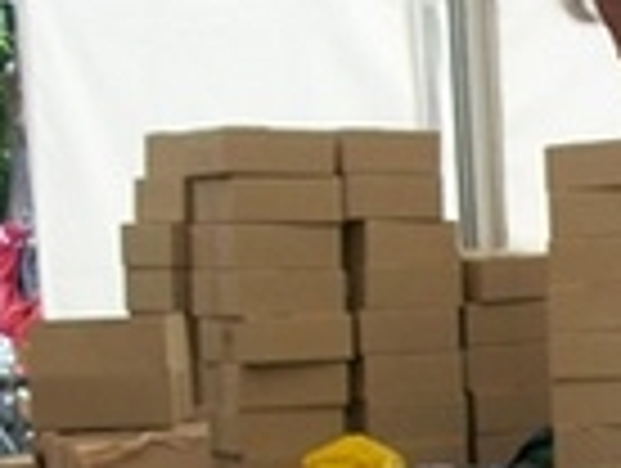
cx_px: 846
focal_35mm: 139
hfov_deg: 13.6
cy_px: 693
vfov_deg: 10.4
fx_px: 2498
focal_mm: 5.7
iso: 80
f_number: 2.9
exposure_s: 1/320
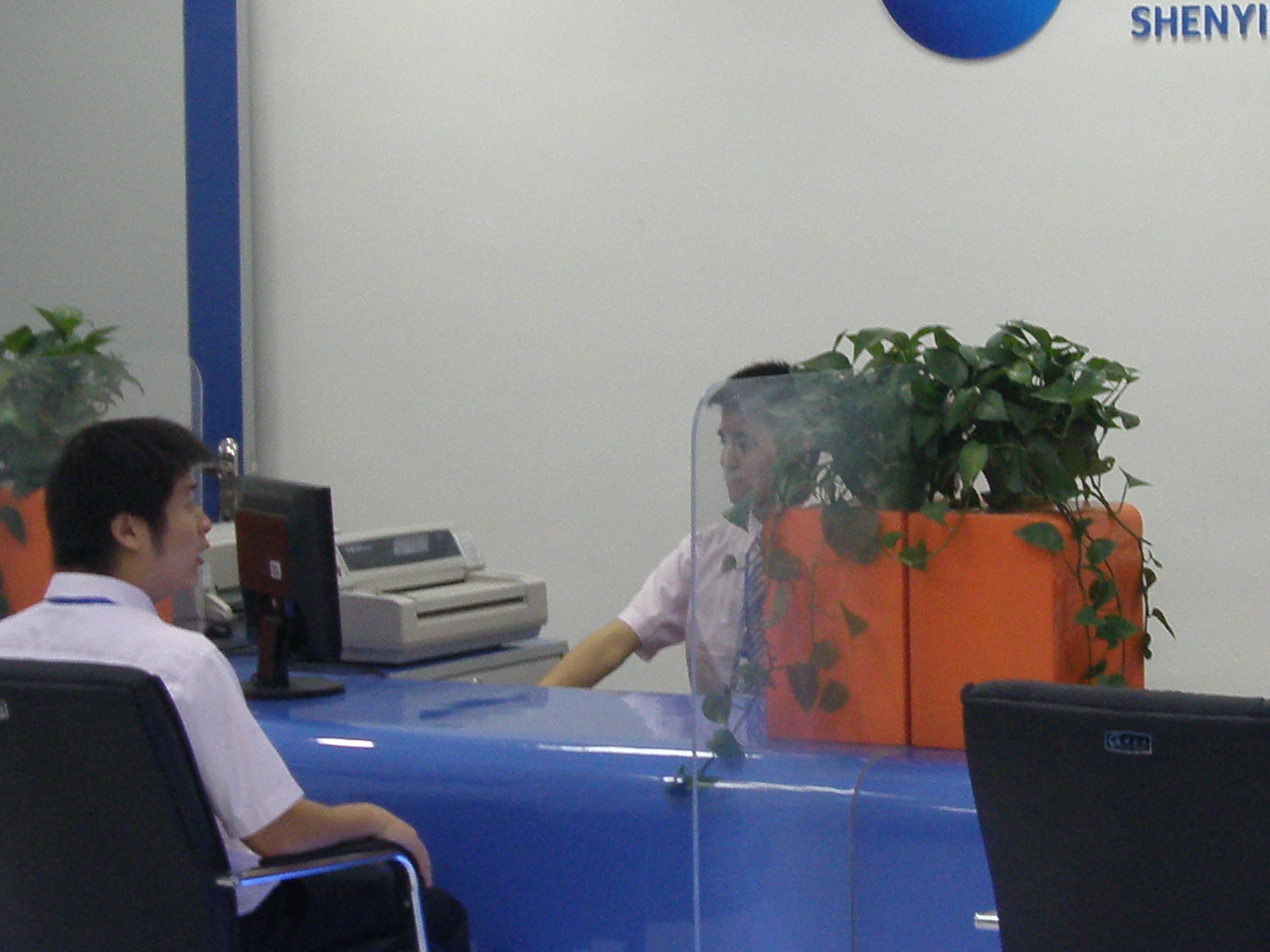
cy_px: 305
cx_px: 1250
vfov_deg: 14.8
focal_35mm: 100
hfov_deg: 19.1
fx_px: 3669
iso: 125
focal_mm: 6.32
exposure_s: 1/20
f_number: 3.2
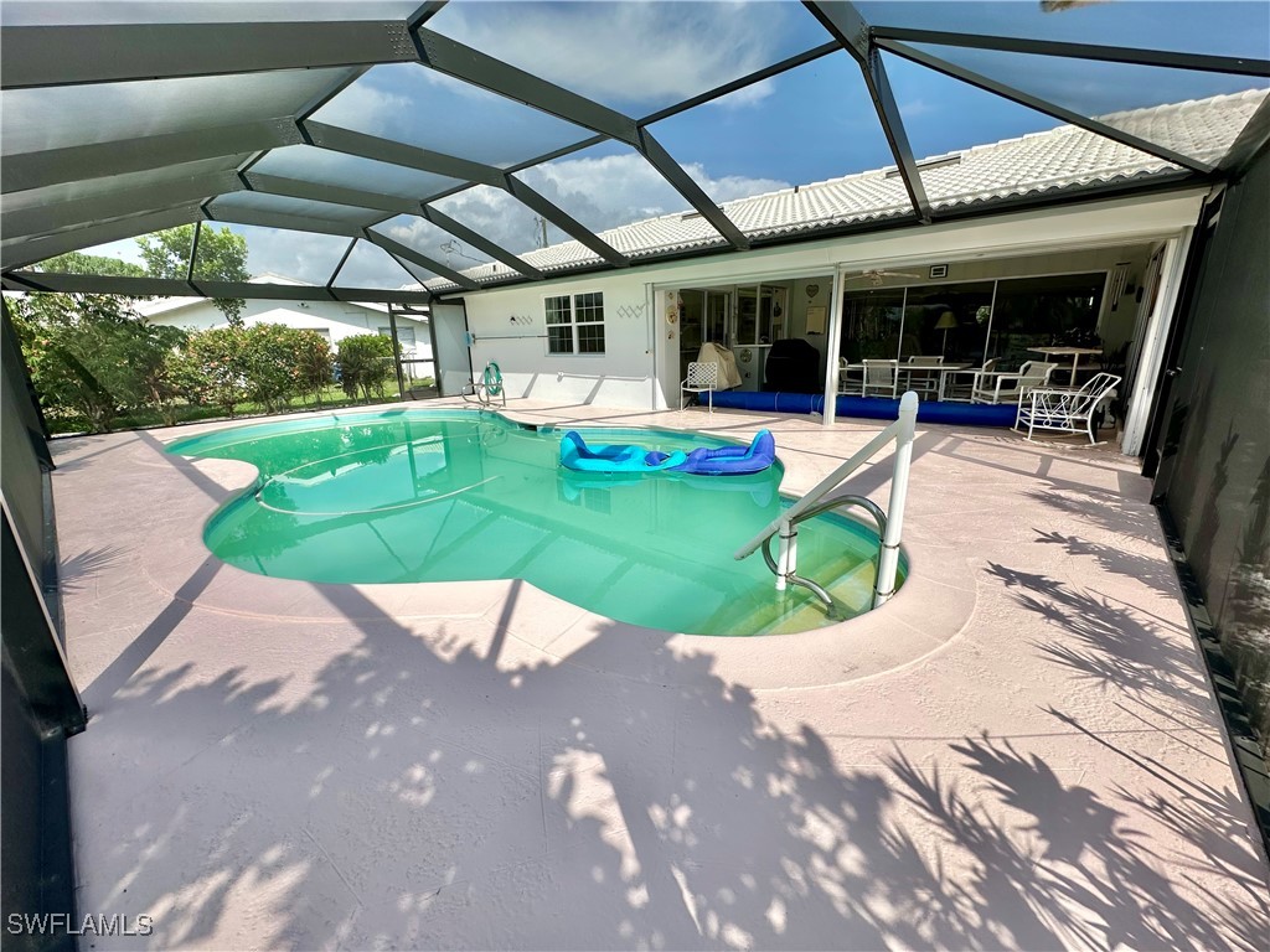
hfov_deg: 102.1
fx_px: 514
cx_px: 635
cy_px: 476
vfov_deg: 85.7
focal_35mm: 14
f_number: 2.2
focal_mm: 2.22
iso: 50
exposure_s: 1/2564
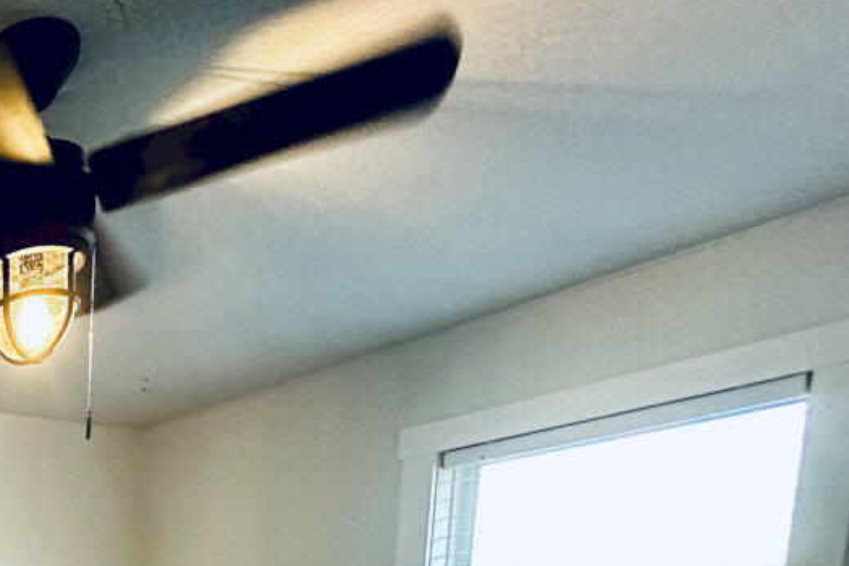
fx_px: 873
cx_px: -226
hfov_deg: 36.4
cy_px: 802
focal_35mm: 37
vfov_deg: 27.5
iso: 500
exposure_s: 1/60
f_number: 2.2
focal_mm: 2.22
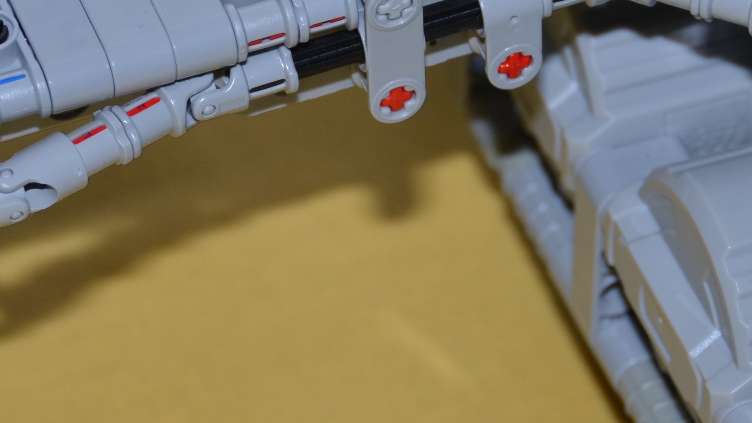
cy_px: 143
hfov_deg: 7.3
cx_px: 354
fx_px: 5928
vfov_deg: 4.1
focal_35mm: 297
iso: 200
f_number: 5.6
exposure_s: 1/60
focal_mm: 75
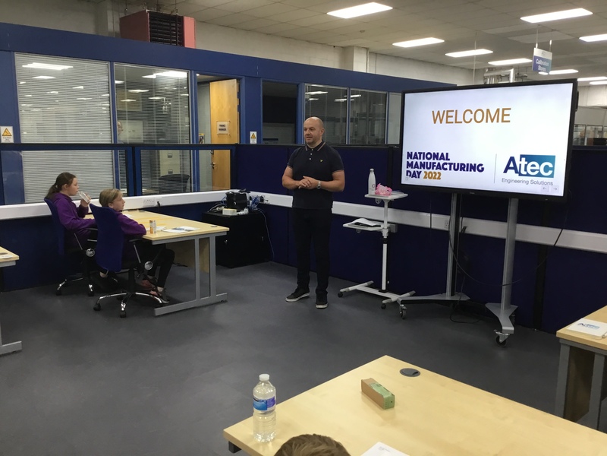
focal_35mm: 31
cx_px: 304
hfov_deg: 58.4
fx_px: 544
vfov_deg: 45.4
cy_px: 228
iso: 50
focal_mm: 3.3
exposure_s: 1/30
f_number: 2.4
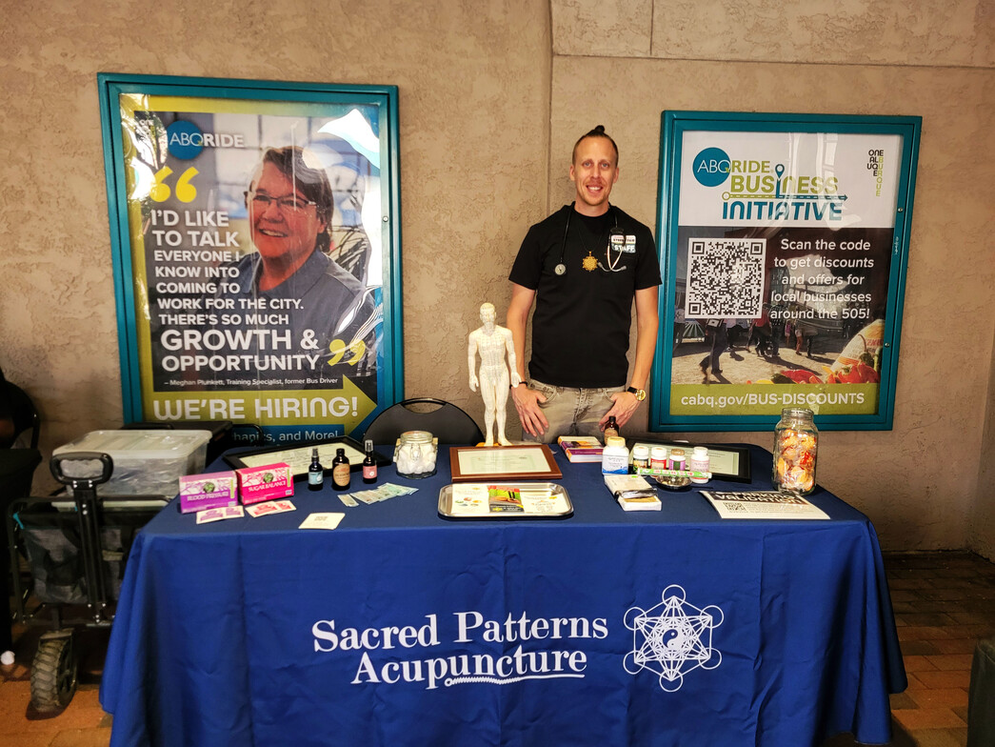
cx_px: 498
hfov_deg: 67.3
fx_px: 747
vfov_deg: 53.1
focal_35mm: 26
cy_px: 374
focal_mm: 5.4
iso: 250
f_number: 1.8
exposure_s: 1/120
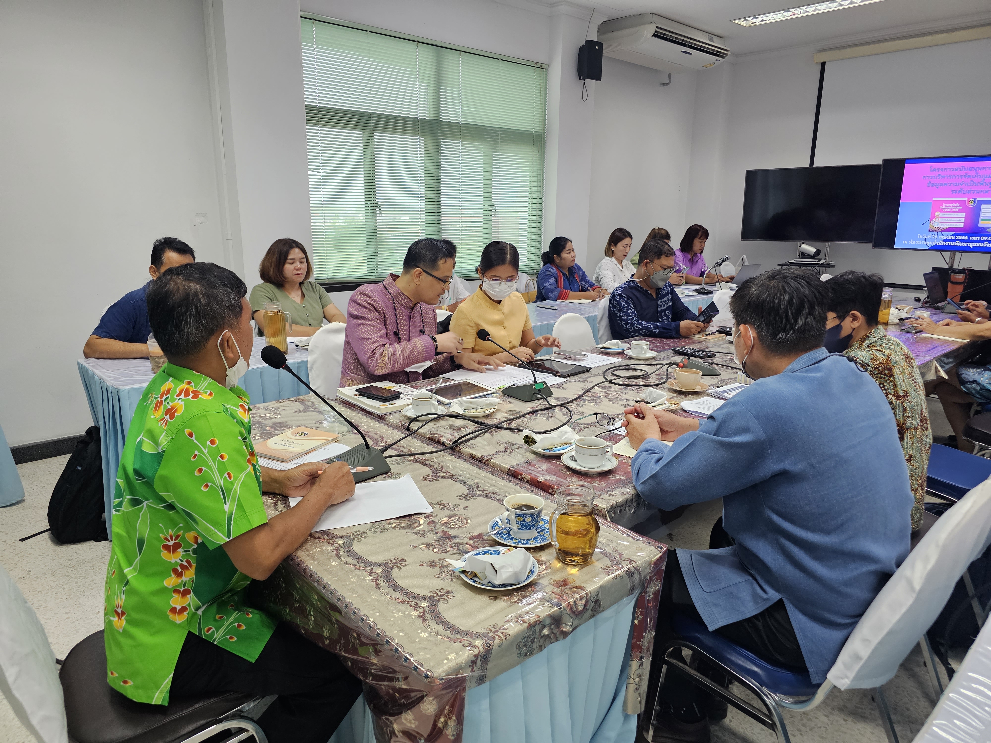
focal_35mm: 23
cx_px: 496
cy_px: 372
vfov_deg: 58.9
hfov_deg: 73.9
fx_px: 658
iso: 320
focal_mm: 6.3
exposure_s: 1/100
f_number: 1.7
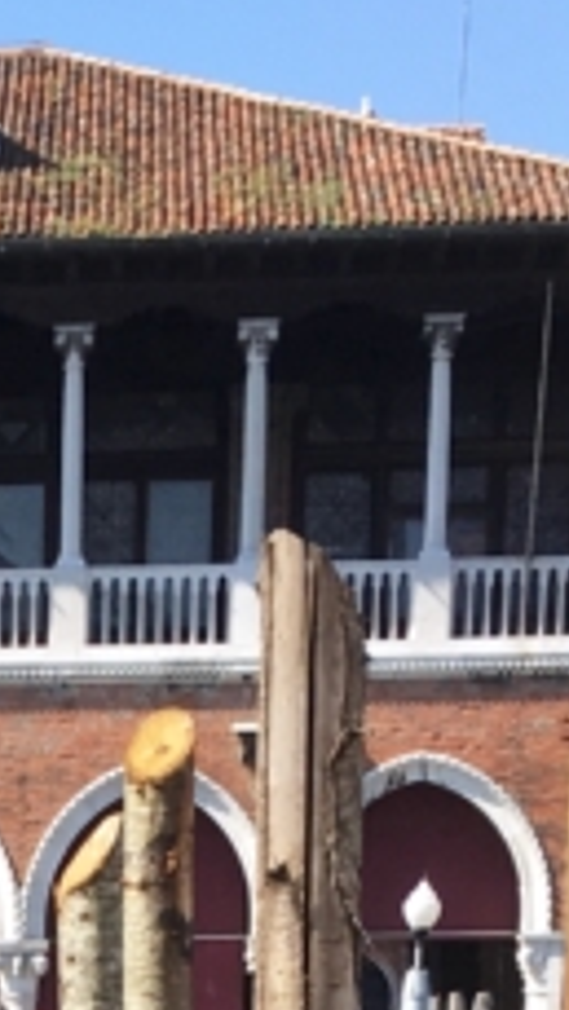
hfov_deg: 8.4
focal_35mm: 141
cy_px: 1989
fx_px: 3778
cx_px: -282
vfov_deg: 13.2
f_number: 2.2
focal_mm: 4.15
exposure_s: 1/974
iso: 25
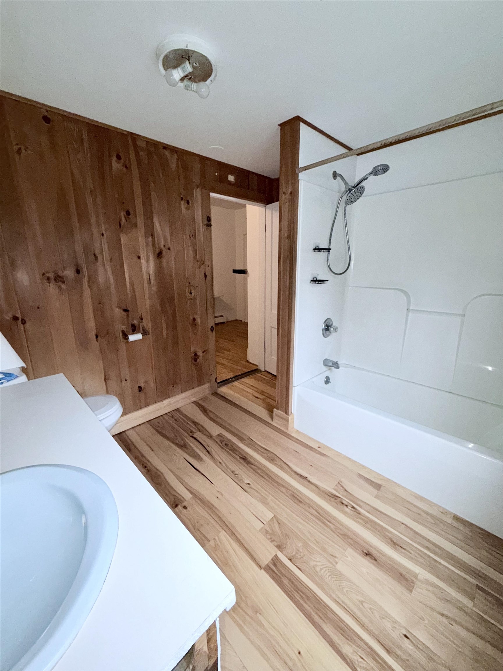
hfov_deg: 85.7
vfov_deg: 102.1
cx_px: 252
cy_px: 336
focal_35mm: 14
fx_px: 271
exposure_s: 1/60
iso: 160
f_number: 2.2
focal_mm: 2.22
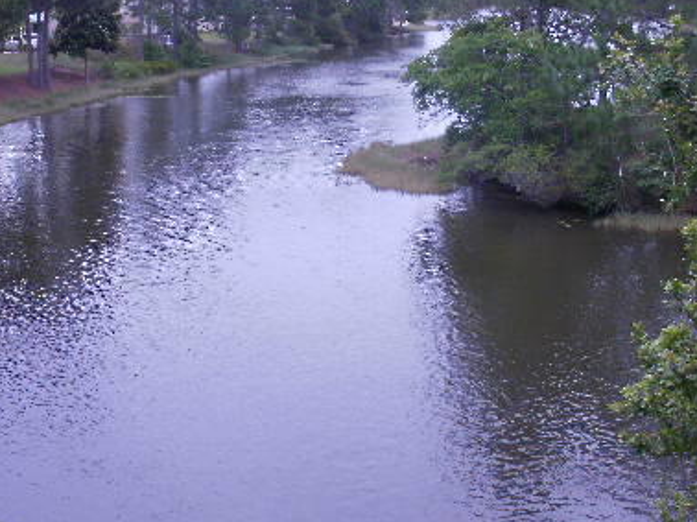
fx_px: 1227
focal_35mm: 61
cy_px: 275
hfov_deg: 31.7
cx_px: 380
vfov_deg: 24.0
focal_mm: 6.3
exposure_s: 1/250
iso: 100
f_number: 5.6
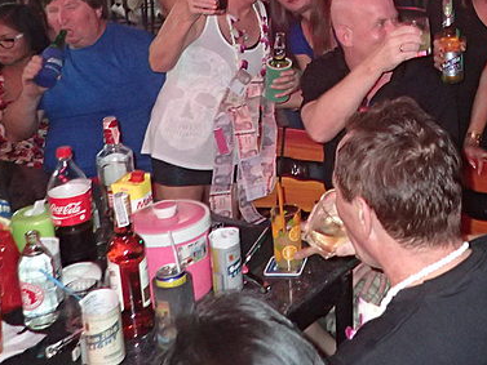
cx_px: 416
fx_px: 746
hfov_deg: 34.6
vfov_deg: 26.9
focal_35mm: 53
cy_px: 61
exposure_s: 1/30
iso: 800
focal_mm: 4.5
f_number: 2
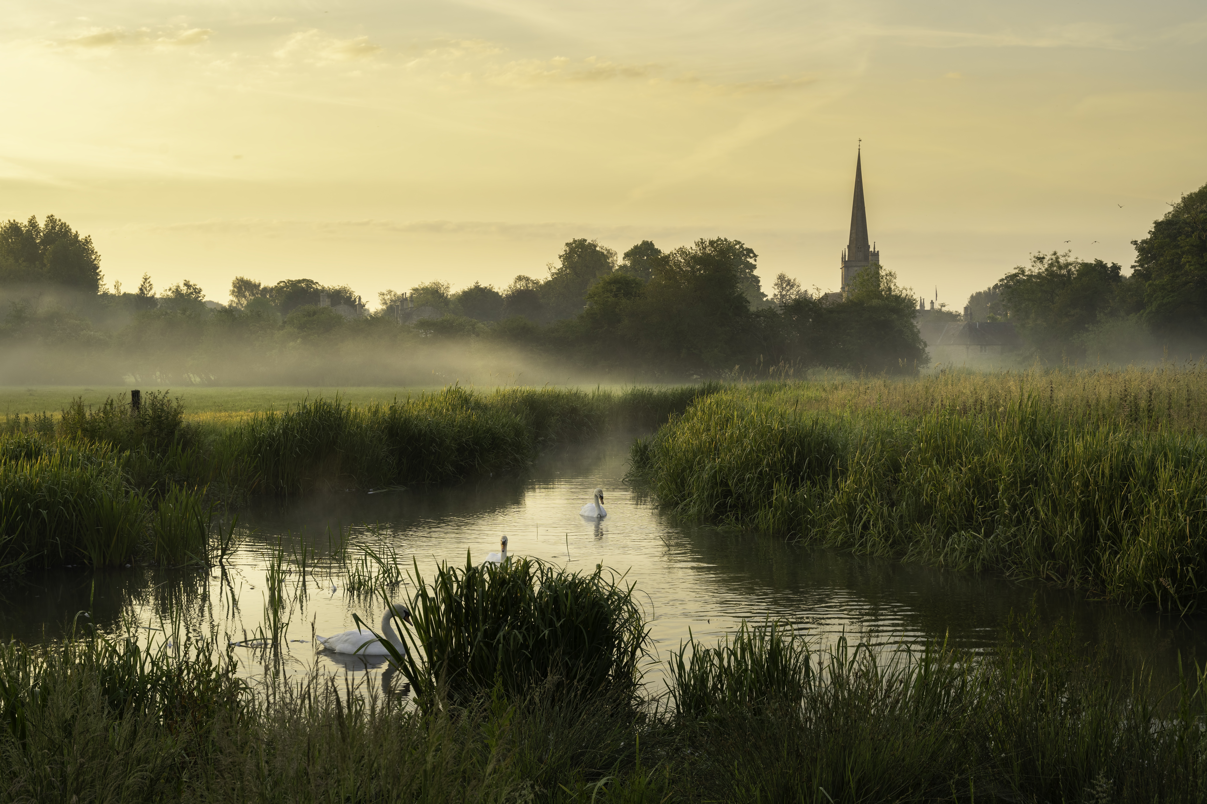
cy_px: 402
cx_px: 604
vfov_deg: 28.1
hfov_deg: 41.1
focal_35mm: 48
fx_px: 1609
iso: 200
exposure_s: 1/200
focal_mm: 48
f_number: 8
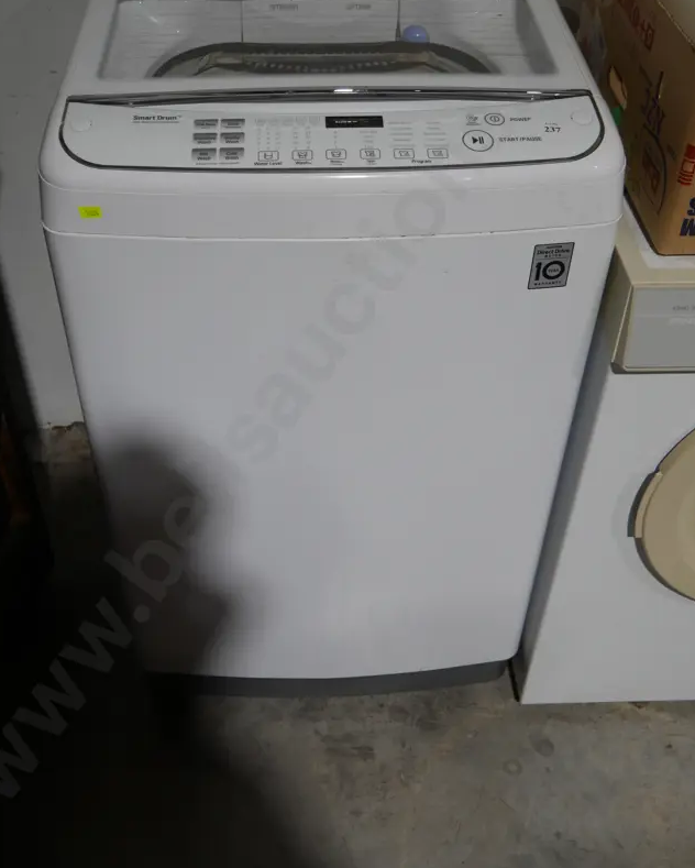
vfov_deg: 47.6
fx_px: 976
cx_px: 321
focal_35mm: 38
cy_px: 345
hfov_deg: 39.2
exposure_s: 1/80
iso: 200
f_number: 3.6
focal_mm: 15
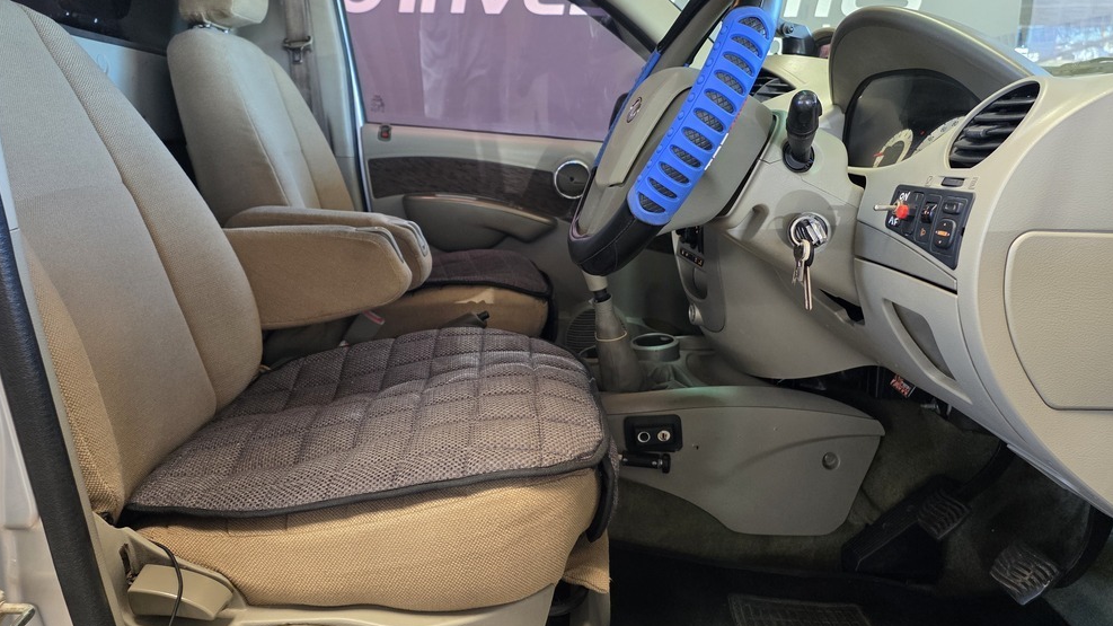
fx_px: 767
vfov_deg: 44.3
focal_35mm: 26
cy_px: 289
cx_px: 539
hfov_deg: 71.9
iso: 200
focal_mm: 6.25
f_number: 1.7
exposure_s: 1/100
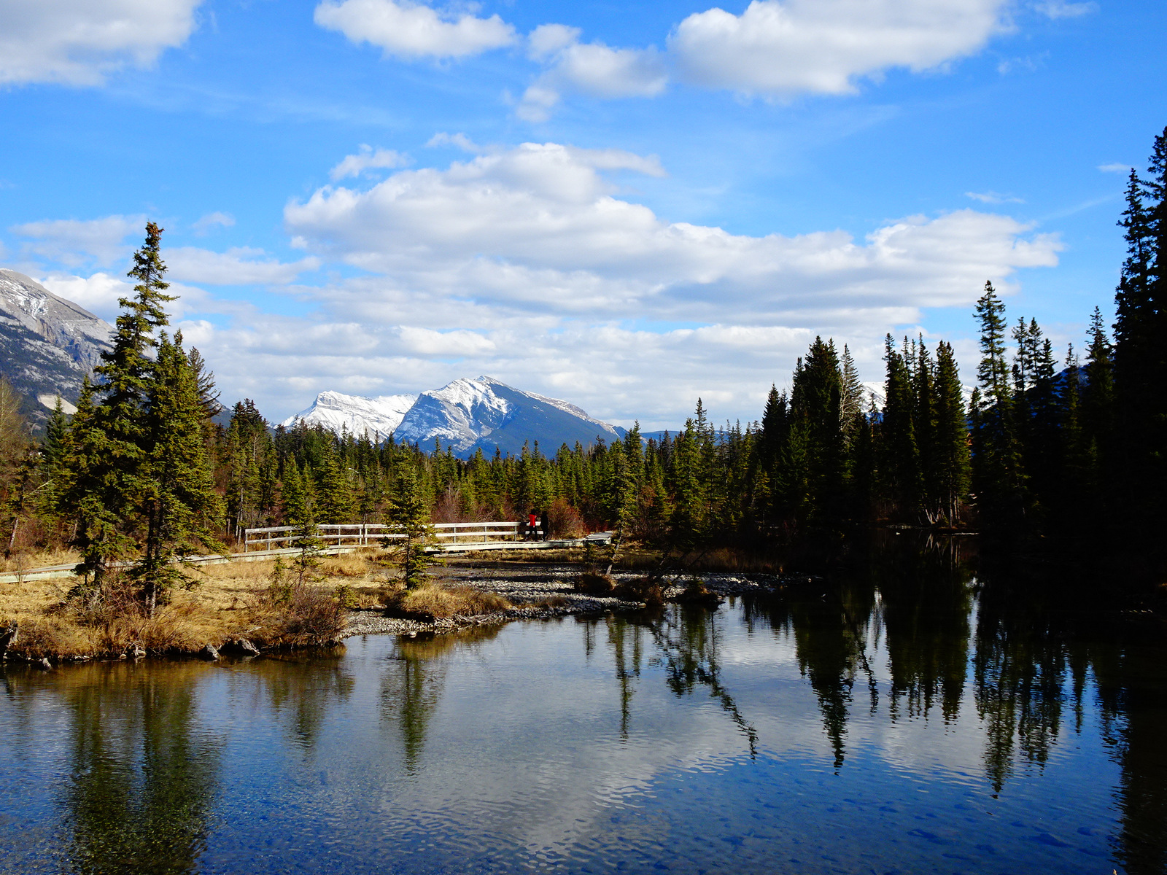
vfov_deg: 37.7
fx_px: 1281
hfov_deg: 49.0
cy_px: 438
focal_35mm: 38
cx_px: 584
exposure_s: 1/640
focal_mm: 6.56
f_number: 4
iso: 80
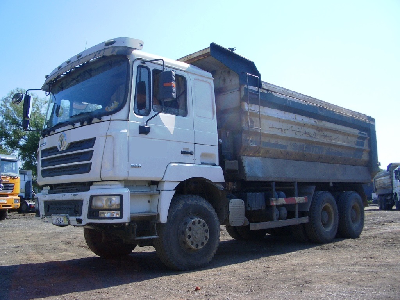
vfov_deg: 40.7
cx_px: 200
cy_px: 150
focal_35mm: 35
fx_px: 404
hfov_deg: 52.6
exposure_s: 1/400
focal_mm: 5.8
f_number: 4.3
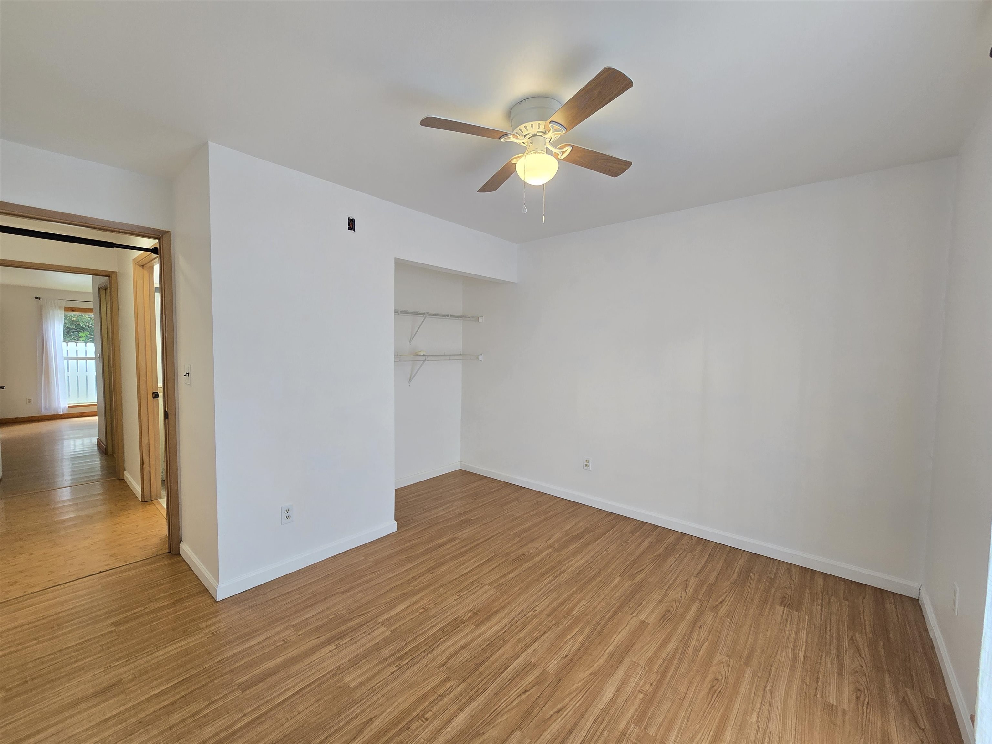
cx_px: 496
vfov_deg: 89.9
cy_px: 372
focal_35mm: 13
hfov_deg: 106.2
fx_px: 373
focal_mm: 2.2
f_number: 2.2
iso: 100
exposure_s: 1/60
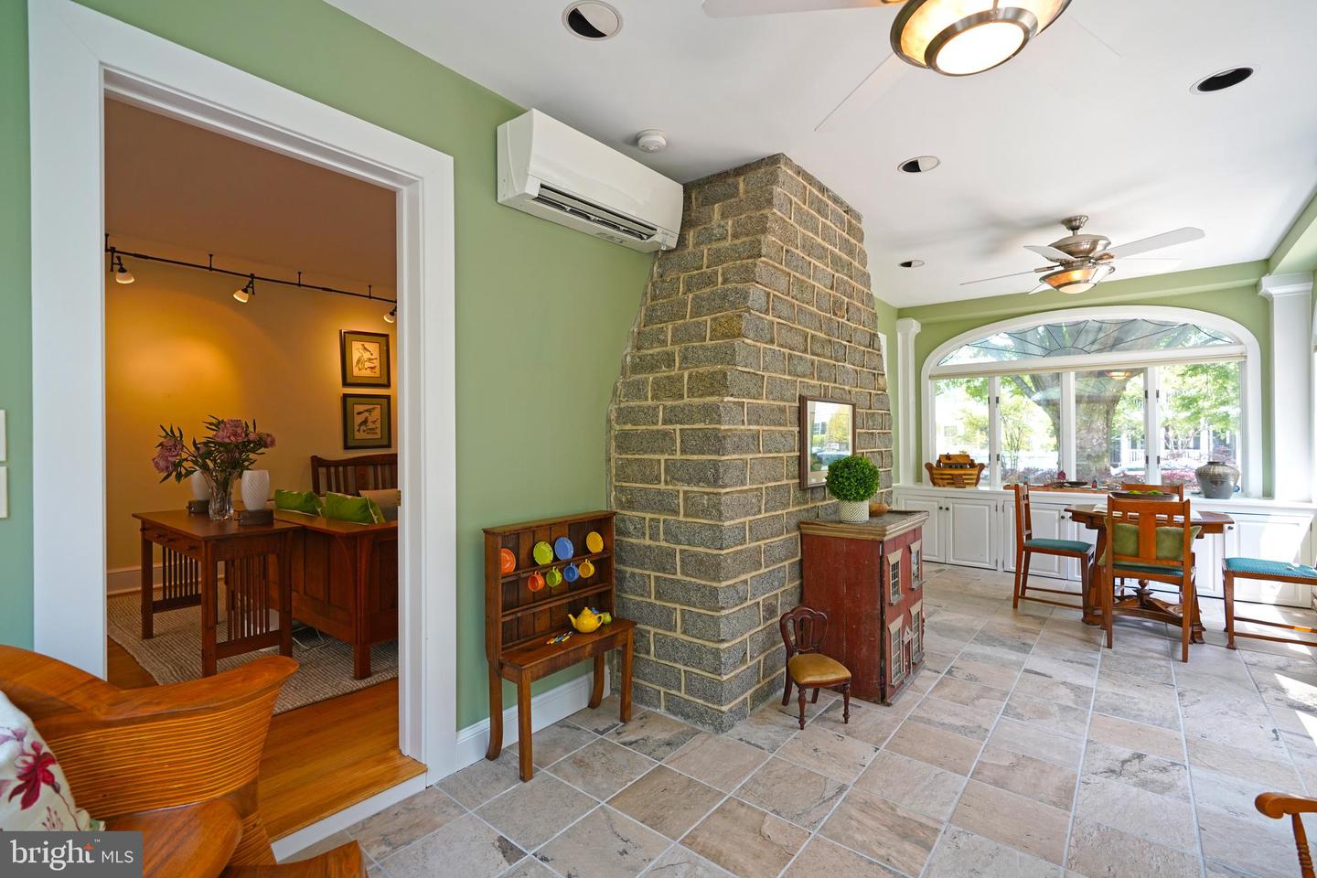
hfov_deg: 96.7
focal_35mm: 16
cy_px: 439
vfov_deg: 73.7
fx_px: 585
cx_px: 658
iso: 500
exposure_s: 1/160
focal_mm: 16
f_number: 4
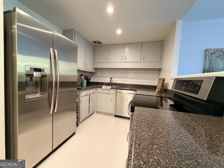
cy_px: 84
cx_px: 112
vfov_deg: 85.7
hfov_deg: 102.1
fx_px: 91
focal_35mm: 14
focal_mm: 2.22
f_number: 2.2
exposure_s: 1/59
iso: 640
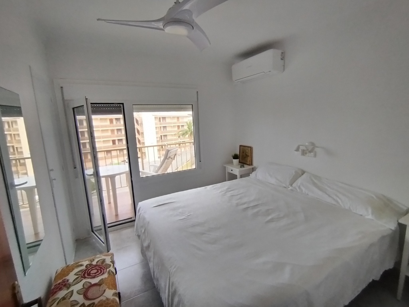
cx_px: 204
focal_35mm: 17
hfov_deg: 91.0
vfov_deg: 74.7
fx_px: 201
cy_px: 154
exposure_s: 1/157
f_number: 2.2
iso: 100
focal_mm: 1.45
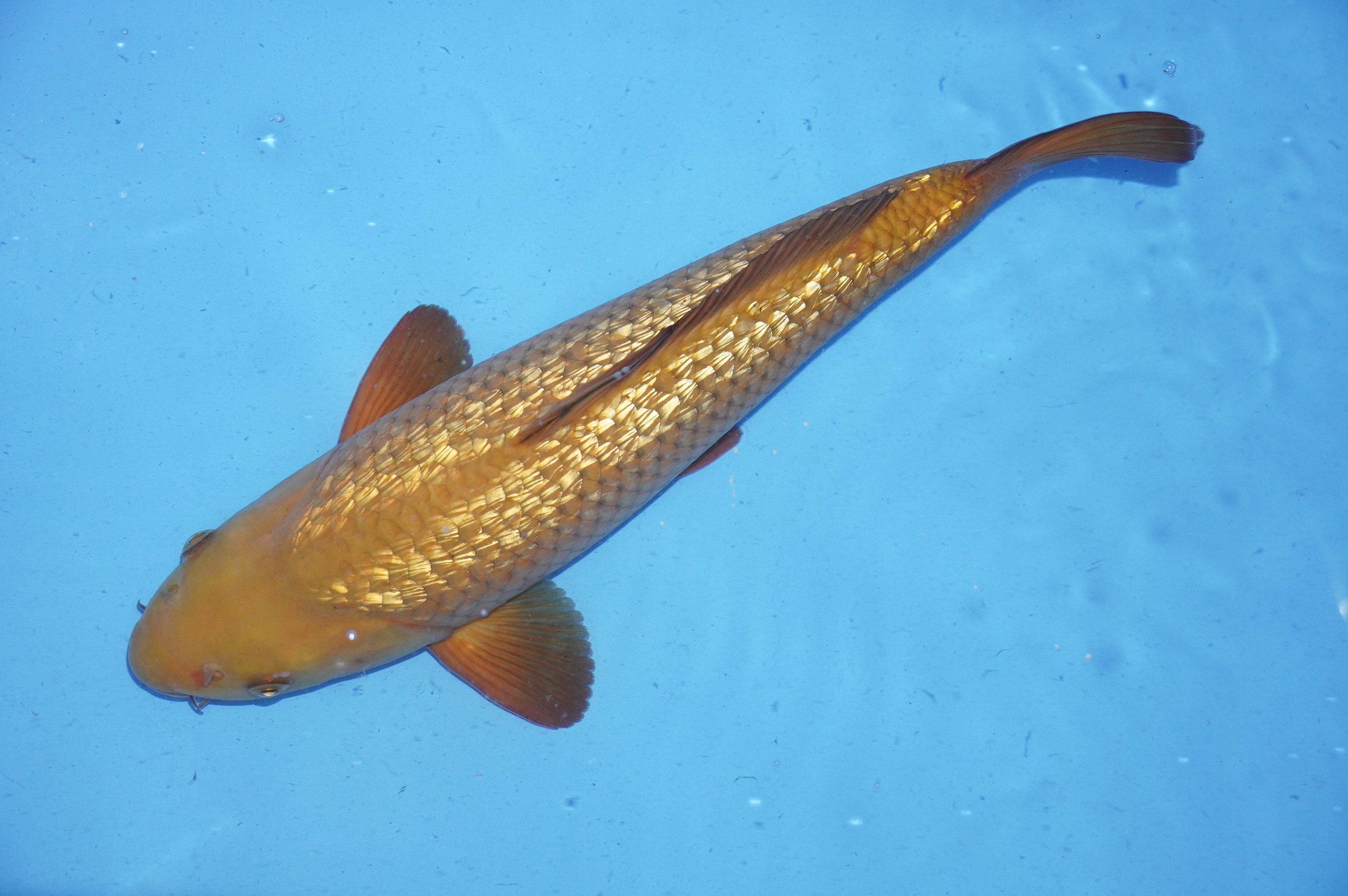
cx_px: 674
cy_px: 448
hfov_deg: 36.0
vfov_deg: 24.4
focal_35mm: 56
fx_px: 2076
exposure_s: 1/160
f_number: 4.5
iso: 1250
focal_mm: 37
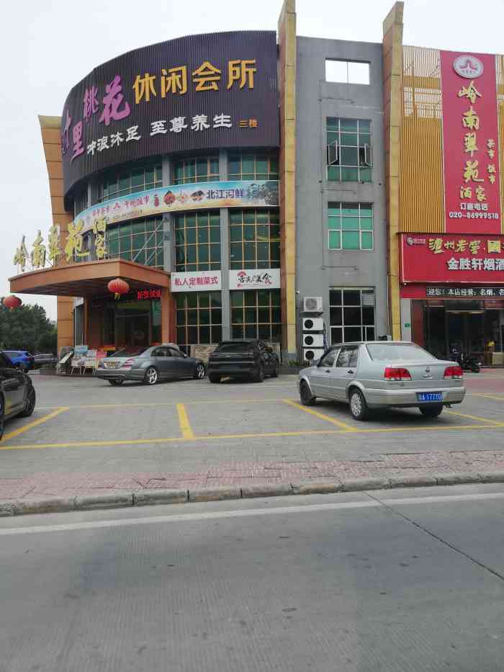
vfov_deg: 67.3
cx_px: 252
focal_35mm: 26
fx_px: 505
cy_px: 336
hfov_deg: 53.1
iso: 50
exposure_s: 1/294
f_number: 2.2
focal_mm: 3.81
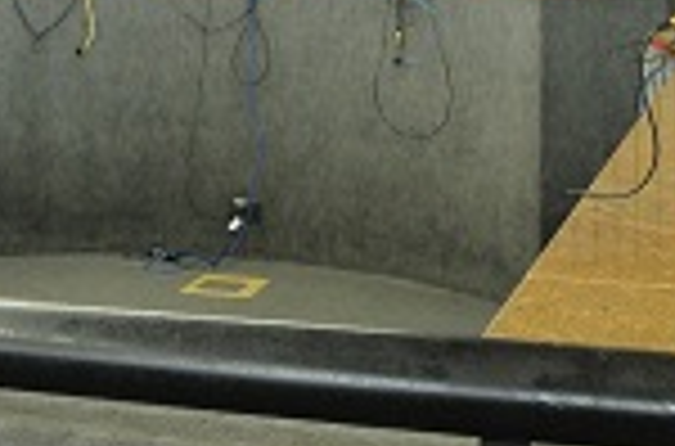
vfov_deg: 14.8
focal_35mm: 88
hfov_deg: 23.2
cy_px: -110
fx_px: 1645
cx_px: 274
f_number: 5
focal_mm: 22
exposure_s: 1/50
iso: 1600
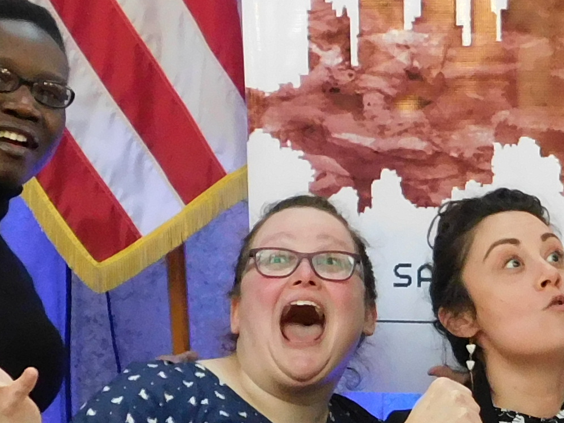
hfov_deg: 17.9
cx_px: 610
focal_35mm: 106
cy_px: 482
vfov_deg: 13.6
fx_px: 1727
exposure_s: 1/10
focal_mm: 4
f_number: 3
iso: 400
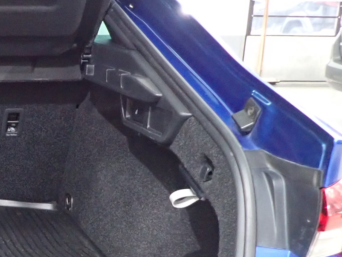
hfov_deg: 21.8
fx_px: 791
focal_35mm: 80
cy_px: 199
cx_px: -110
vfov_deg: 18.3
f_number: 2
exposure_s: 1/30
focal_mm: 4.5
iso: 640
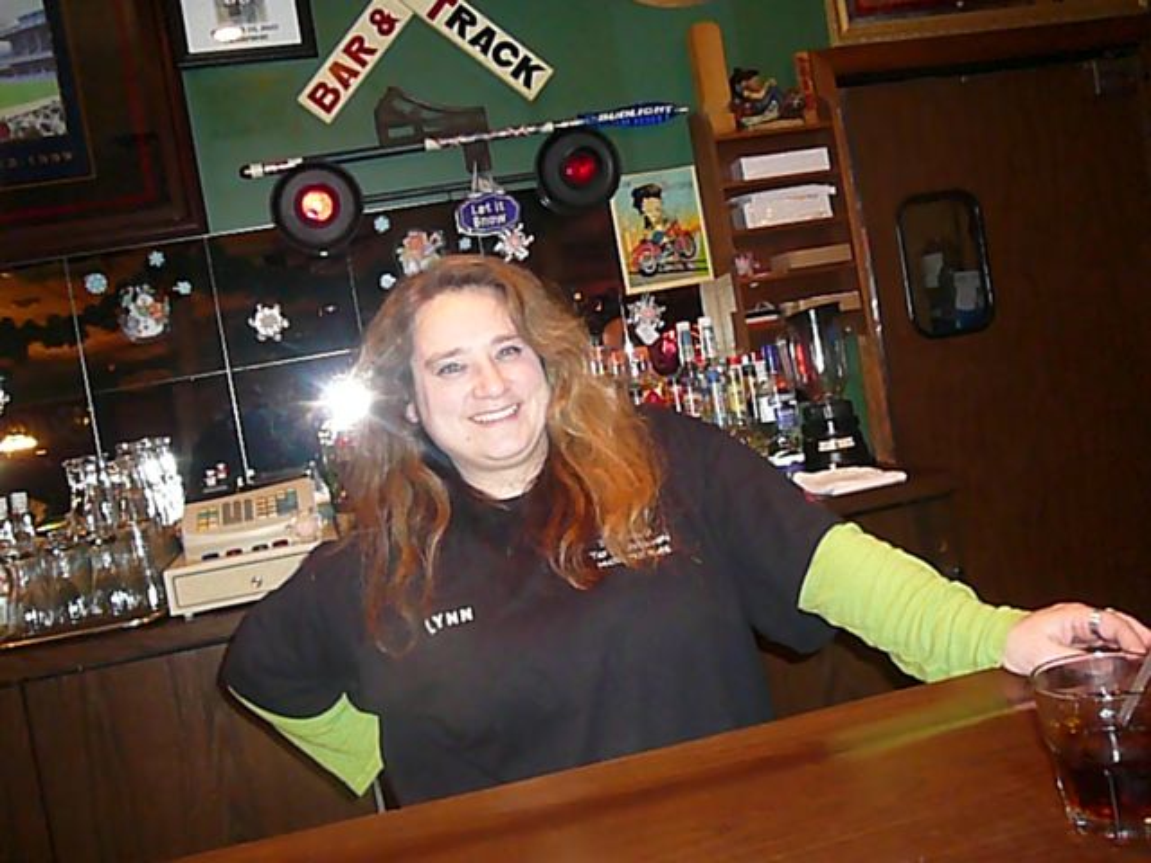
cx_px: 576
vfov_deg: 40.7
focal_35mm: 35
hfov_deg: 52.6
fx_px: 1164
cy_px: 432
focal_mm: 5.2
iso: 800
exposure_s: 1/30
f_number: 2.8
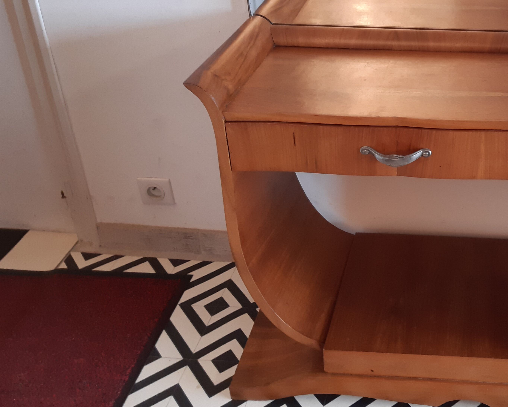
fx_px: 646
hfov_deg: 40.6
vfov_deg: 34.1
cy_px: 98
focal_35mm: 43
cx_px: 427
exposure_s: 1/50
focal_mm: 3.92
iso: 125
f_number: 1.7
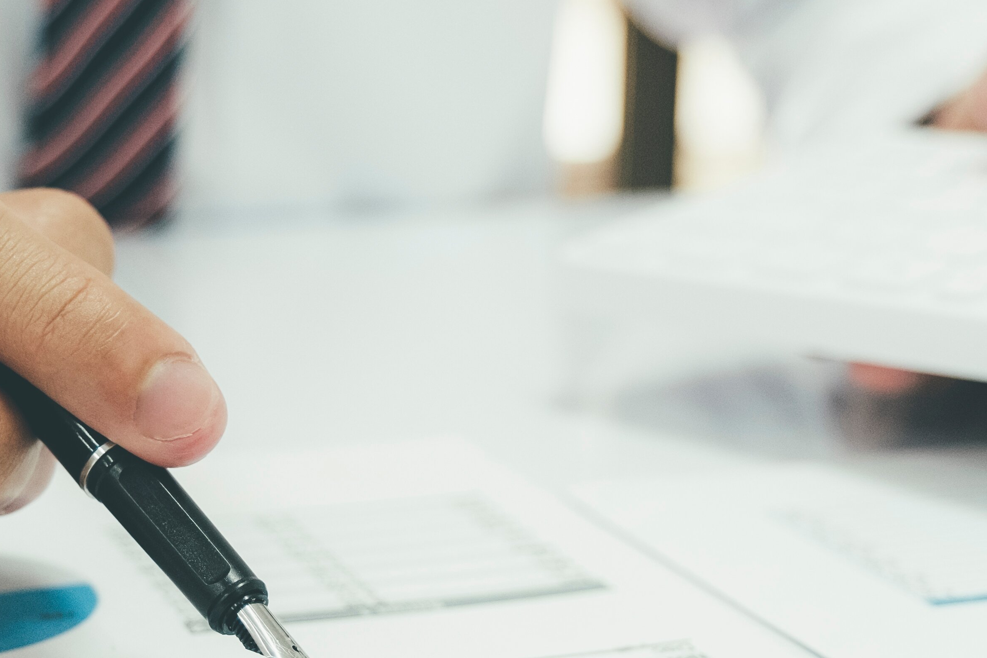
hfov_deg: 22.6
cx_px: 518
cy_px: 444
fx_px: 2468
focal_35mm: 90
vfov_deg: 15.2
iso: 640
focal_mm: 22.7
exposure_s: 1/60
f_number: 2.8
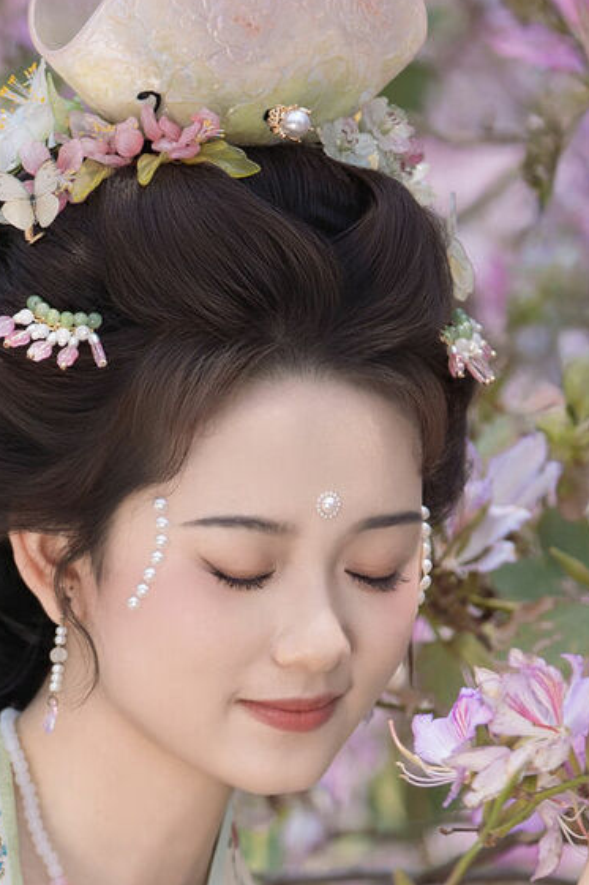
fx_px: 11050
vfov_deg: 4.6
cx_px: 126
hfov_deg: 3.1
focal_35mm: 450
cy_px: 843
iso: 100
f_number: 2.8
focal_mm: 160
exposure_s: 1/1250
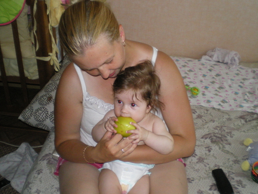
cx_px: 129
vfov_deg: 37.8
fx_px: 283
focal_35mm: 38
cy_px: 97
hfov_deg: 49.0
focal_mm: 6.3
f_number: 3.1
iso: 400
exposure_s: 1/30
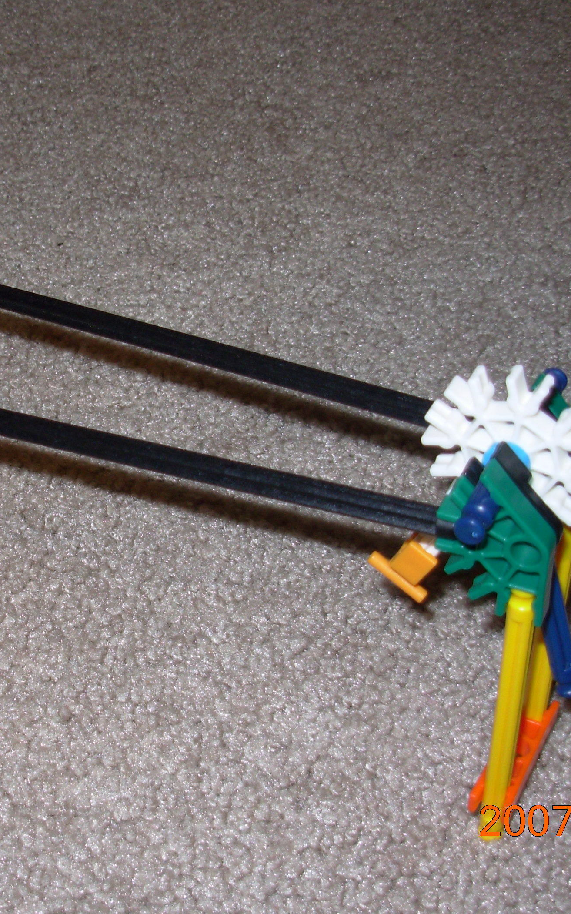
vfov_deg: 37.5
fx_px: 1345
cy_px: 459
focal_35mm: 54
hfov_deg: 23.7
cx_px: 134
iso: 50
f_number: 2.9
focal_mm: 6.3
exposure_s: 1/32
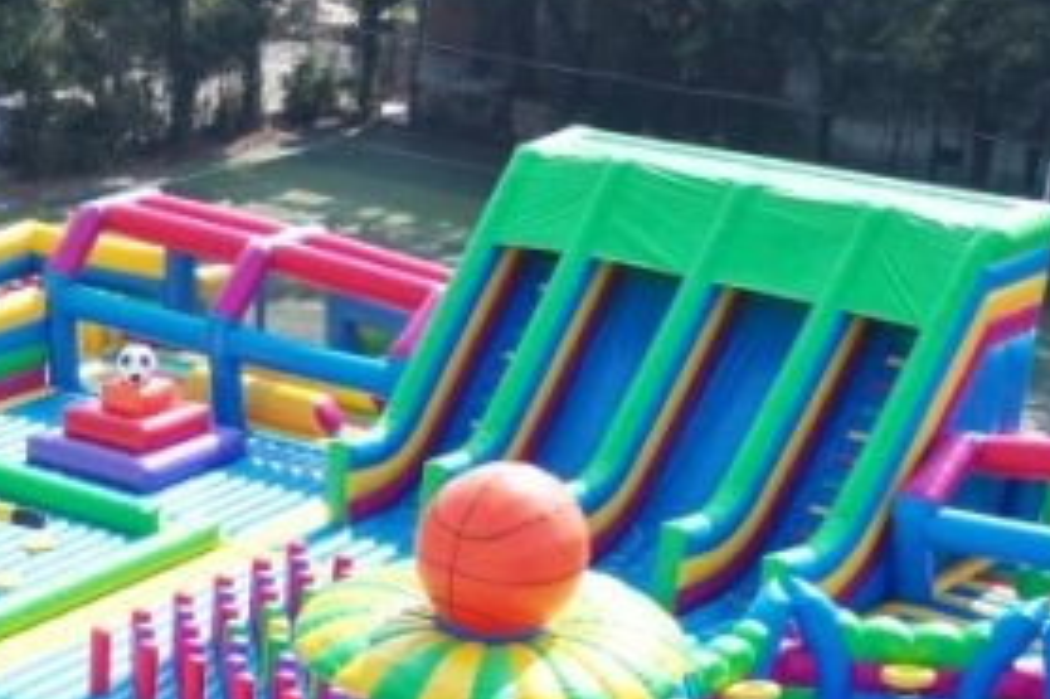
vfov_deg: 14.0
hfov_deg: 21.4
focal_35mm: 92
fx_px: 2682
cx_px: 8
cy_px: 1035
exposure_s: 1/2000
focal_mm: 6.72
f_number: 1.7
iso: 140
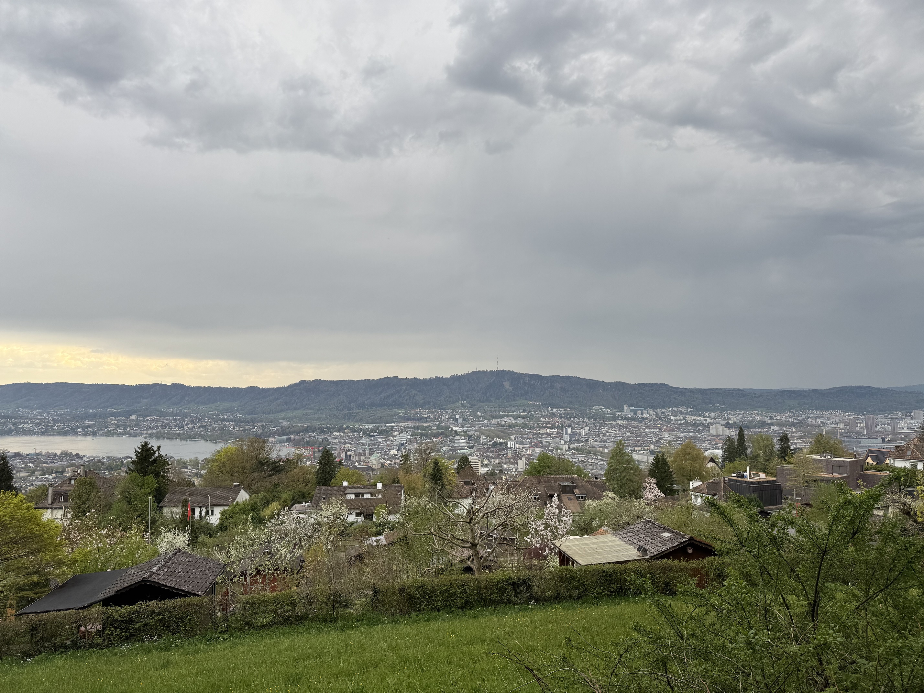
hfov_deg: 71.6
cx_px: 462
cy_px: 346
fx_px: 641
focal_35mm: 24
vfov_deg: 56.8
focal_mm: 6.76
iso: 80
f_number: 1.78
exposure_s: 1/707
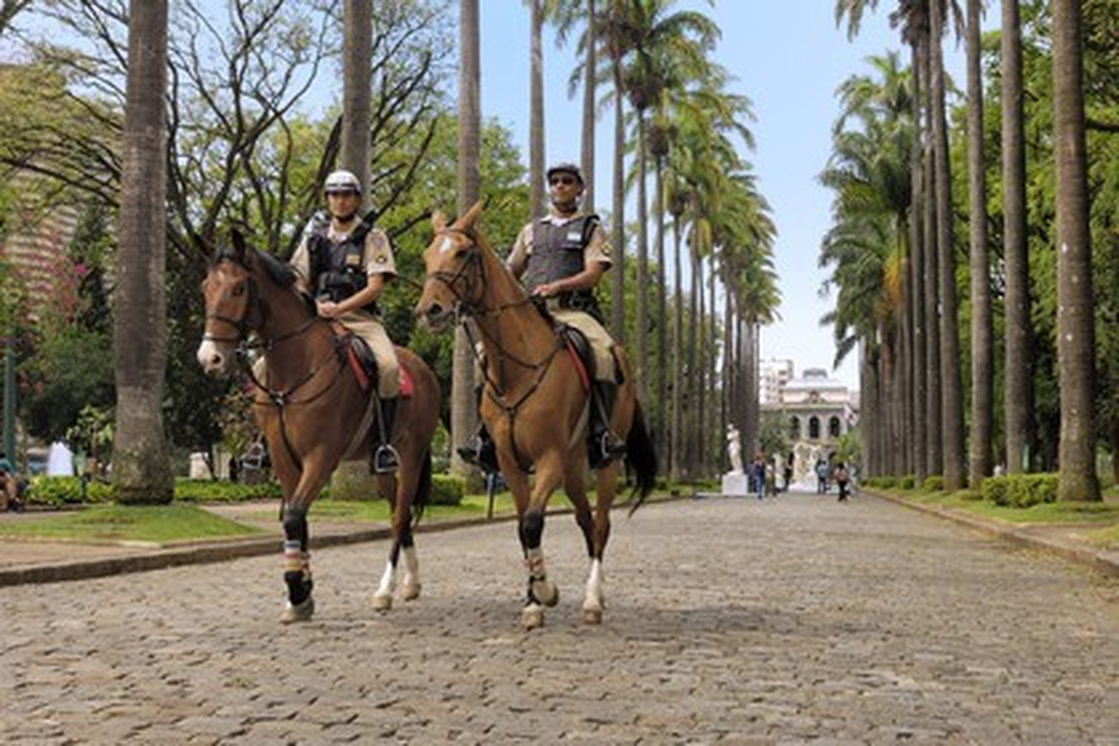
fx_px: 1305
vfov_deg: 31.9
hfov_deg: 46.4
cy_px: 373
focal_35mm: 42
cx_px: 560
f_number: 6.3
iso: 160
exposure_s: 1/160
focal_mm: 28
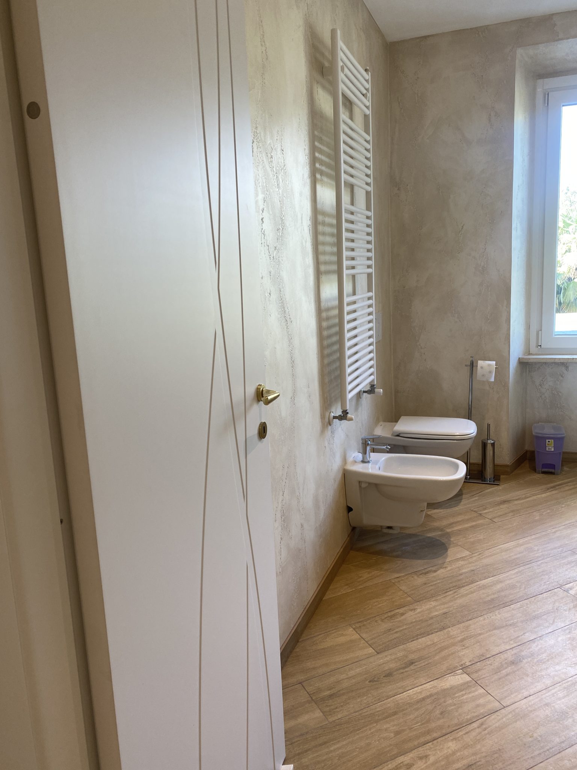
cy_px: 385
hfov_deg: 53.1
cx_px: 288
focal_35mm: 26
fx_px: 578
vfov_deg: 67.3
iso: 80
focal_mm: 4.25
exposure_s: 1/100
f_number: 1.8
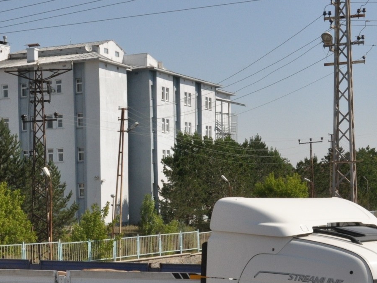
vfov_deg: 17.6
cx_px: 92
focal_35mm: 83
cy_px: 221
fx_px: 904
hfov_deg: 23.3
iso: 800
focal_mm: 24
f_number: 14
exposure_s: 1/800
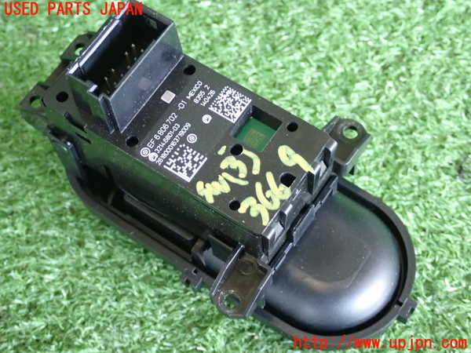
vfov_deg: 20.7
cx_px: 236
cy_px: 176
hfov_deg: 27.4
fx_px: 966
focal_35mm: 71
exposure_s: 1/40
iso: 800
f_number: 3.9
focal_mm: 12.73
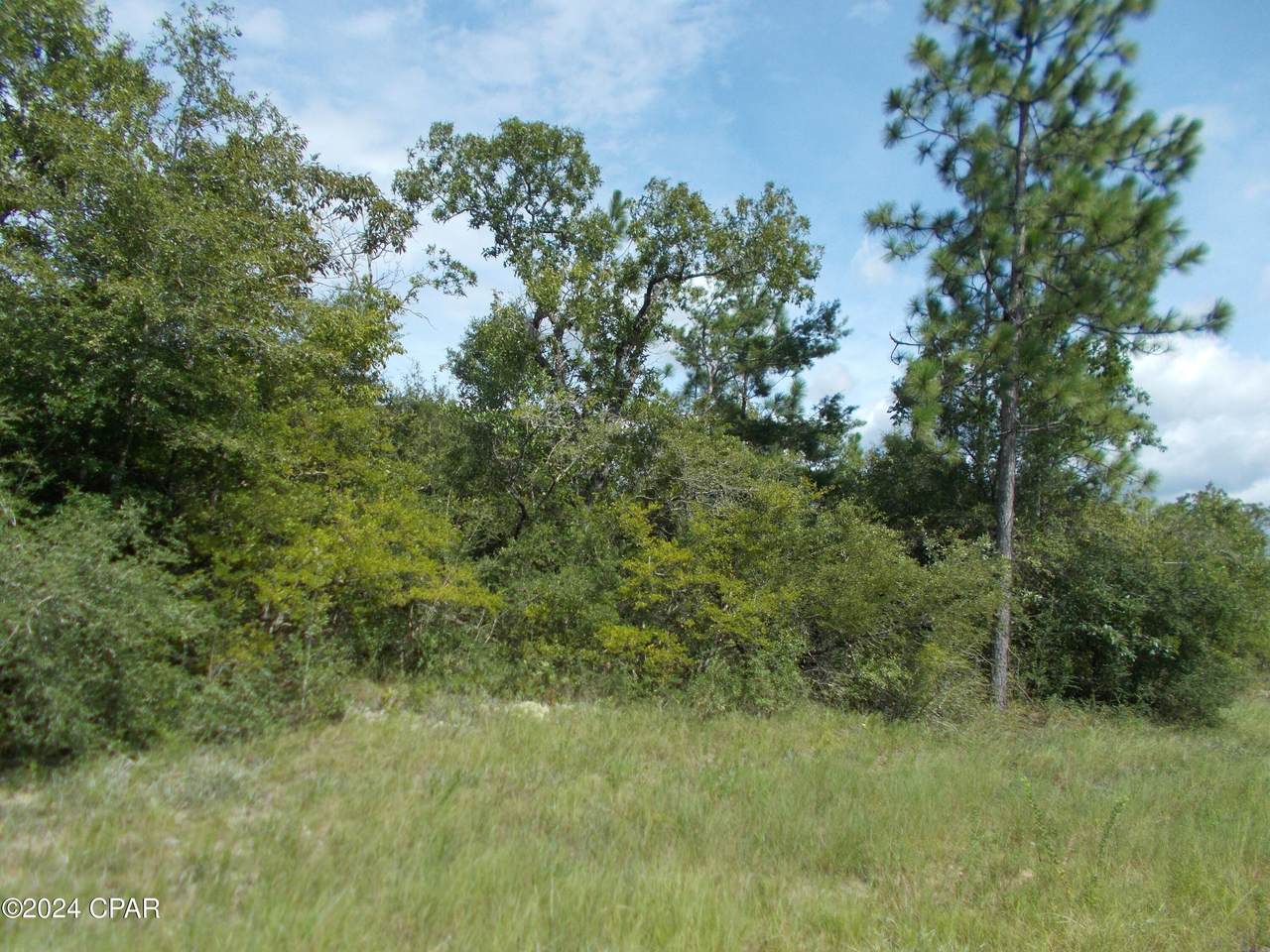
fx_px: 954
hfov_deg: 67.3
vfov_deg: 53.1
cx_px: 635
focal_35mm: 26
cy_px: 476
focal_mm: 4.6
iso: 80
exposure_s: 1/160
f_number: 8
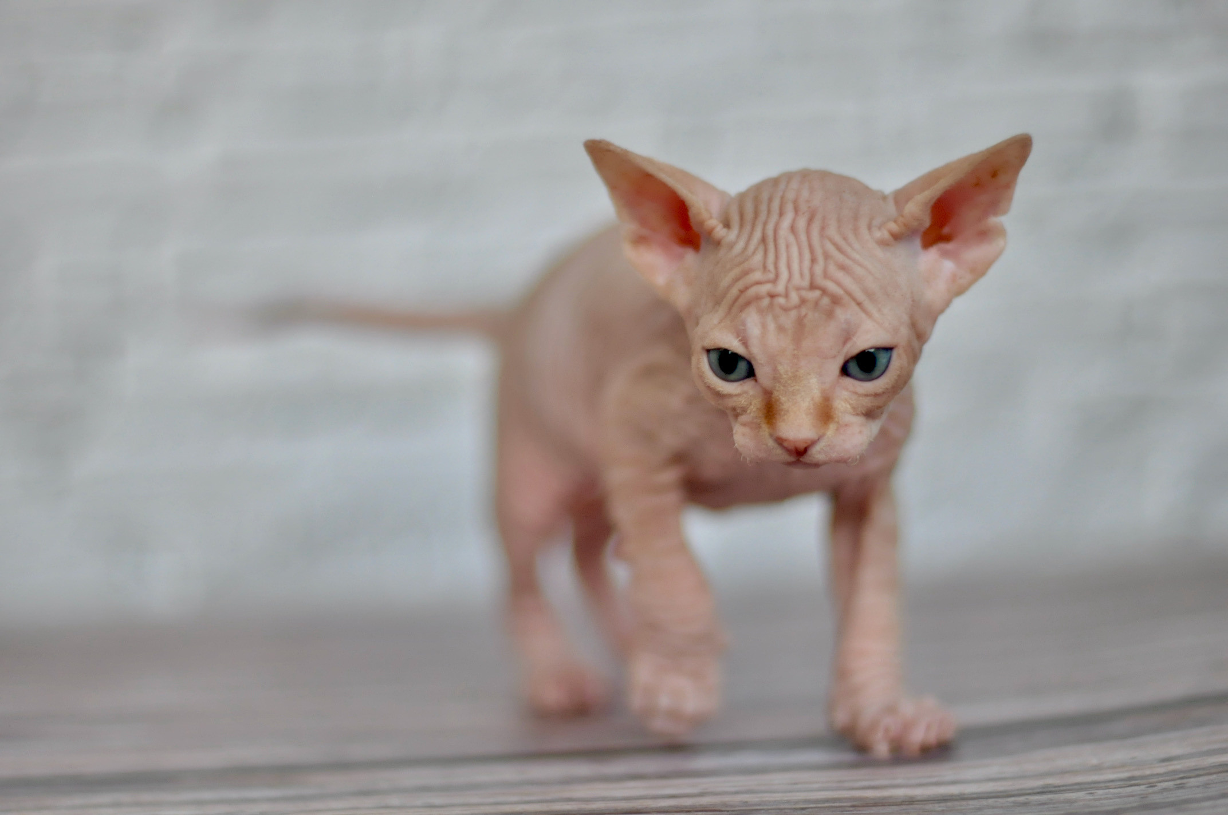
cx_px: 614
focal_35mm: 75
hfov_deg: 27.0
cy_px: 408
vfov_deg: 18.1
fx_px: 2555
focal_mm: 50
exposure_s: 1/1250
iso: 800
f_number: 1.6
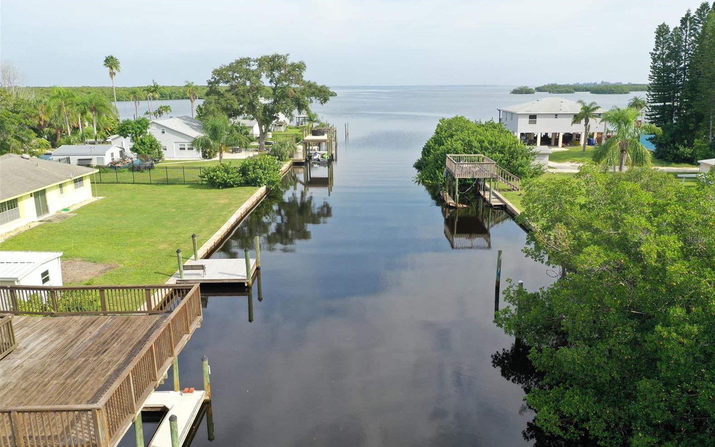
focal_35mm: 29
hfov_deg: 64.6
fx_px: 565
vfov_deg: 43.1
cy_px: 239
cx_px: 363
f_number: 4
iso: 100
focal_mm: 10.26
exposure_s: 1/120
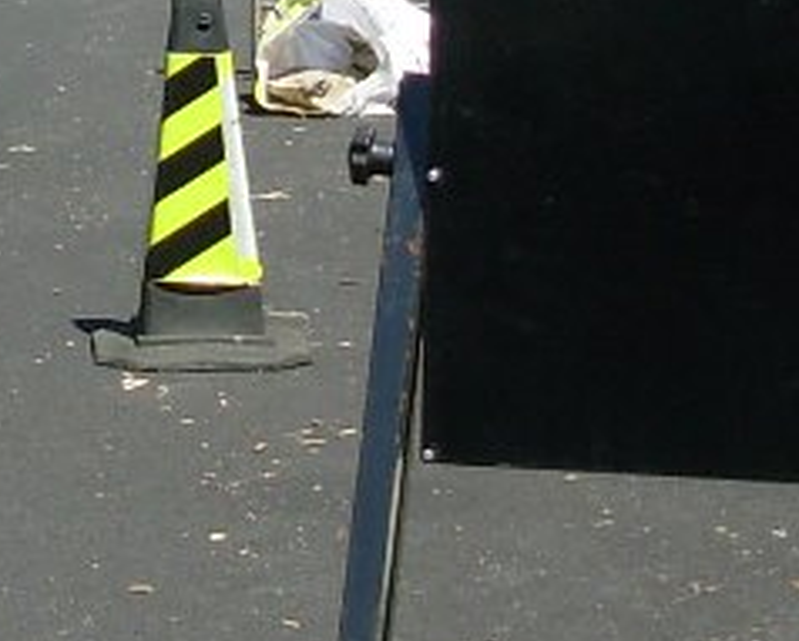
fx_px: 5161
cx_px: -215
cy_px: -336
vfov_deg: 7.0
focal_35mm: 218
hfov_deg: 8.7
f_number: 3.2
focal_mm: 8.5
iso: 50
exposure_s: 1/592
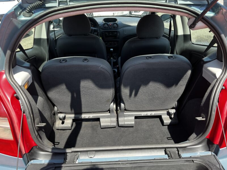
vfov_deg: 53.1
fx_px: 170
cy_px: 85
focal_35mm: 26
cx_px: 114
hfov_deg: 67.3
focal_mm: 5.1
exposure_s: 1/407
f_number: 1.6
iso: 50
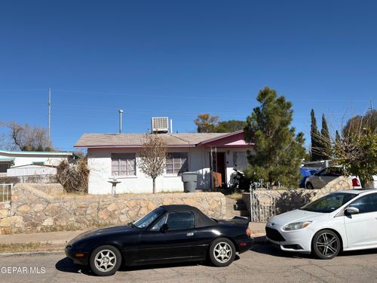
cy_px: 142
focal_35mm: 33
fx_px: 359
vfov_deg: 42.9
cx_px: 188
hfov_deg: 55.4
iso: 64
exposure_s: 1/6494
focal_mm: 6.76
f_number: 1.78
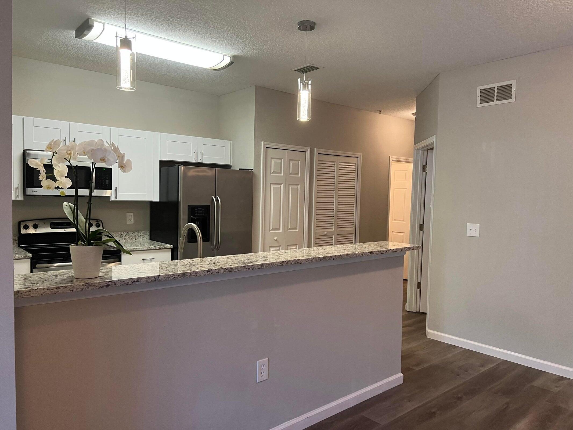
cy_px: 215
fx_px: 430
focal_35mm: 26
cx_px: 286
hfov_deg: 67.3
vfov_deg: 53.1
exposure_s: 1/60
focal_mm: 5.7
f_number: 1.5
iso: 100
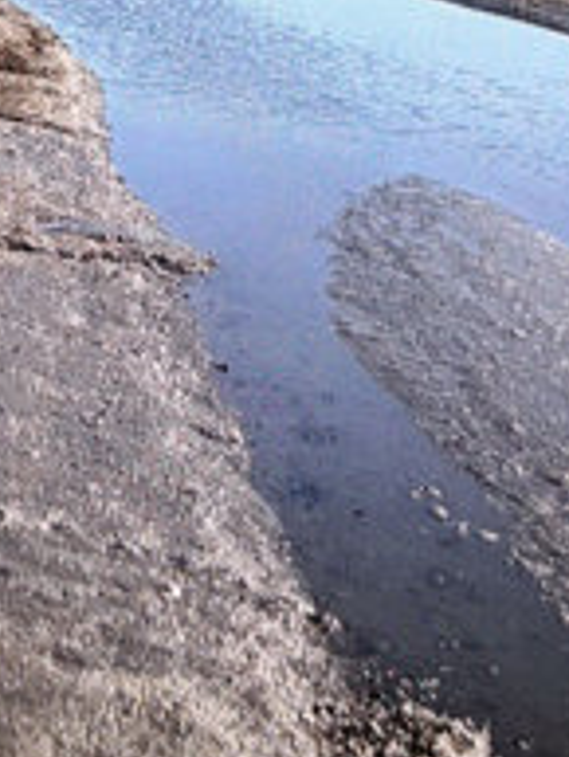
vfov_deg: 32.9
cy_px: 253
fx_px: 1270
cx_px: 59
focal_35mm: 58
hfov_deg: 24.5
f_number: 1.8
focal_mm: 5.2
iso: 50
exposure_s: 1/60
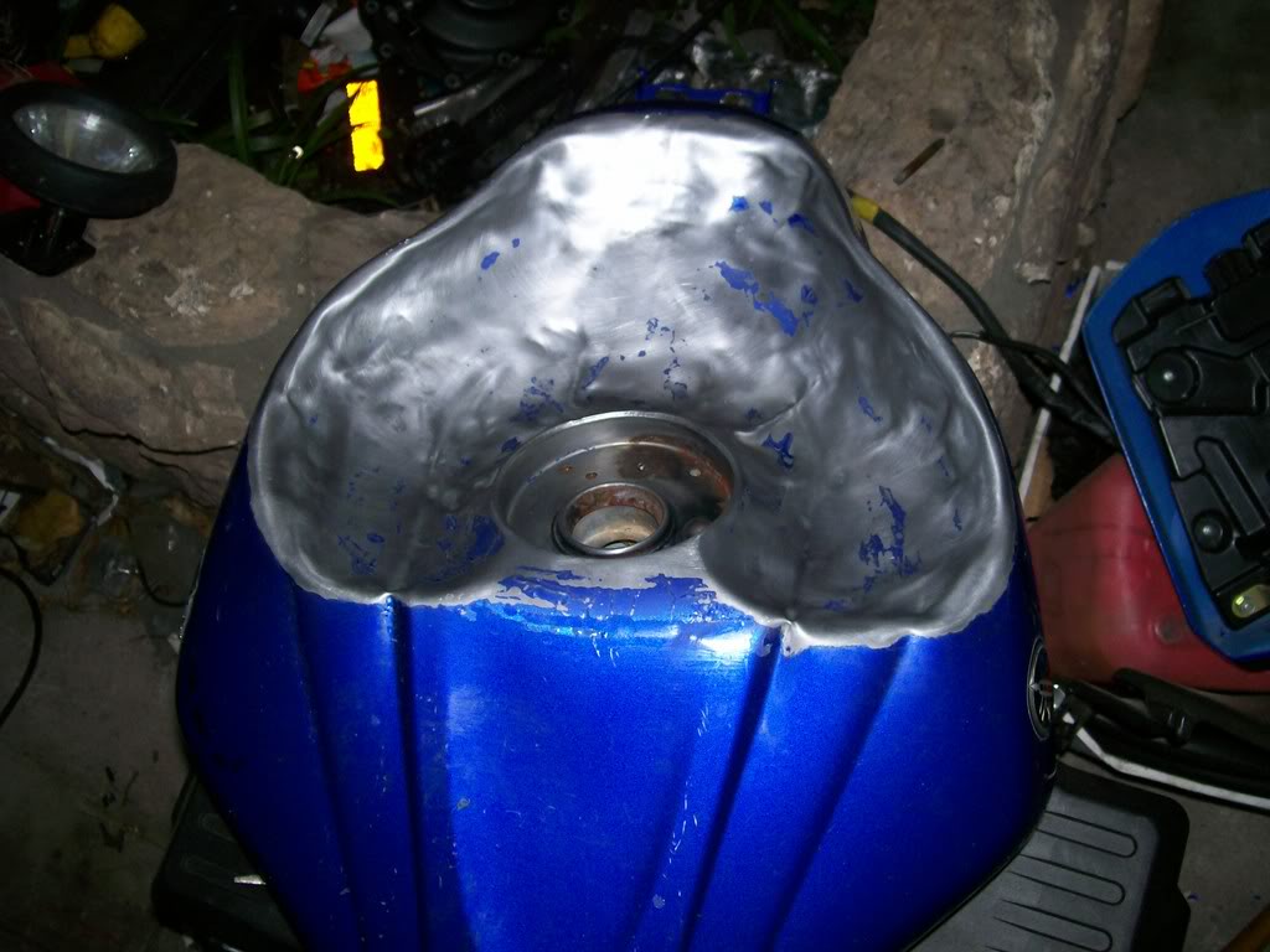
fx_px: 1321
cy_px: 476
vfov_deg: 39.7
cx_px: 635
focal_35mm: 36
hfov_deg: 51.4
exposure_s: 1/64
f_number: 2.7
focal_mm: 6
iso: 80
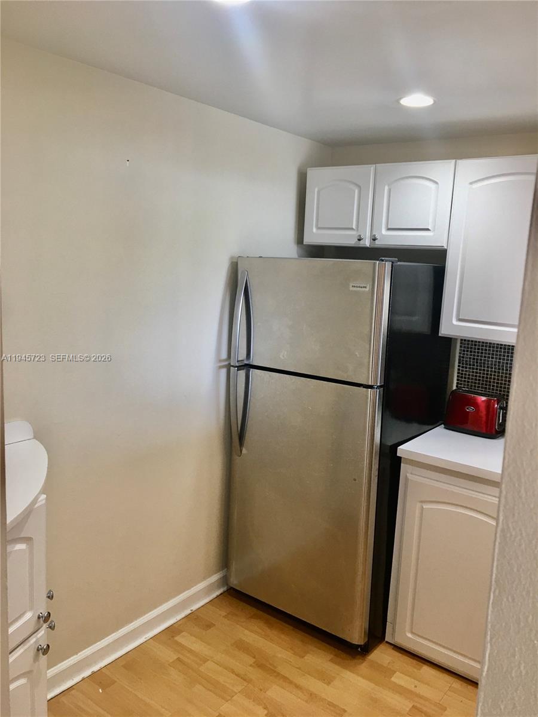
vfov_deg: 61.7
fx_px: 601
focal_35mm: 29
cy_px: 358
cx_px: 269
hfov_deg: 48.2
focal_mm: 4.15
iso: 32
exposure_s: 1/15
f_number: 2.2
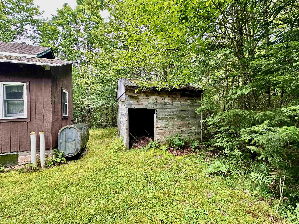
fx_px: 121
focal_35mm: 14
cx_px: 150
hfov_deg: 102.1
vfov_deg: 85.7
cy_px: 112
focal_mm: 2.22
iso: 125
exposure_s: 1/99
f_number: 2.2
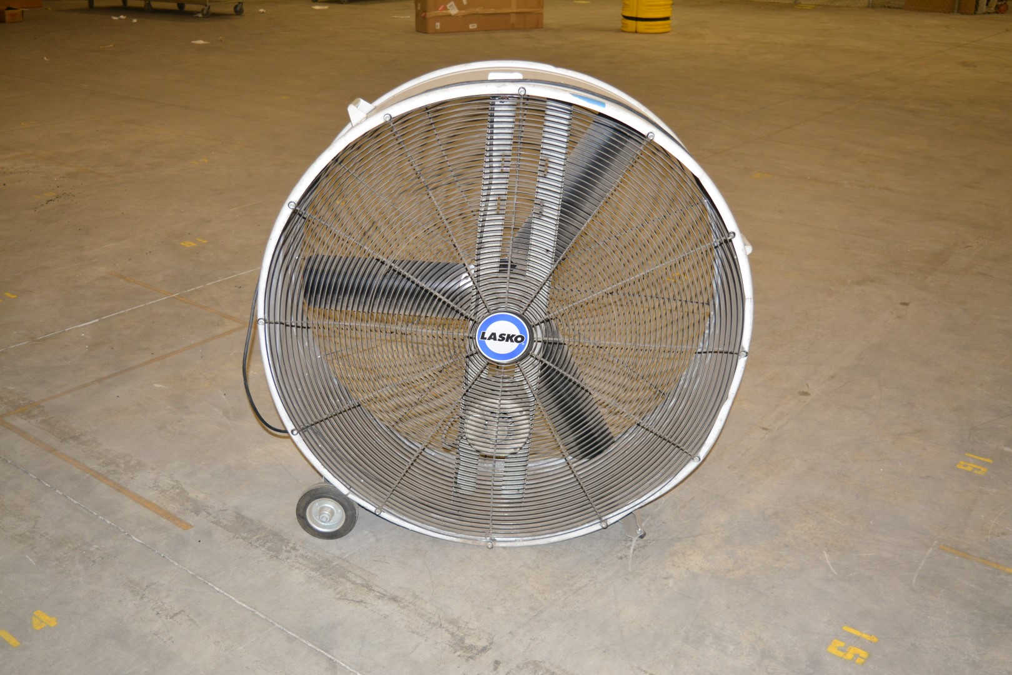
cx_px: 506
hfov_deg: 53.1
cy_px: 338
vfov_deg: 36.9
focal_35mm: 36
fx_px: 1012
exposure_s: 1/60
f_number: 4
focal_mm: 24
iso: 800
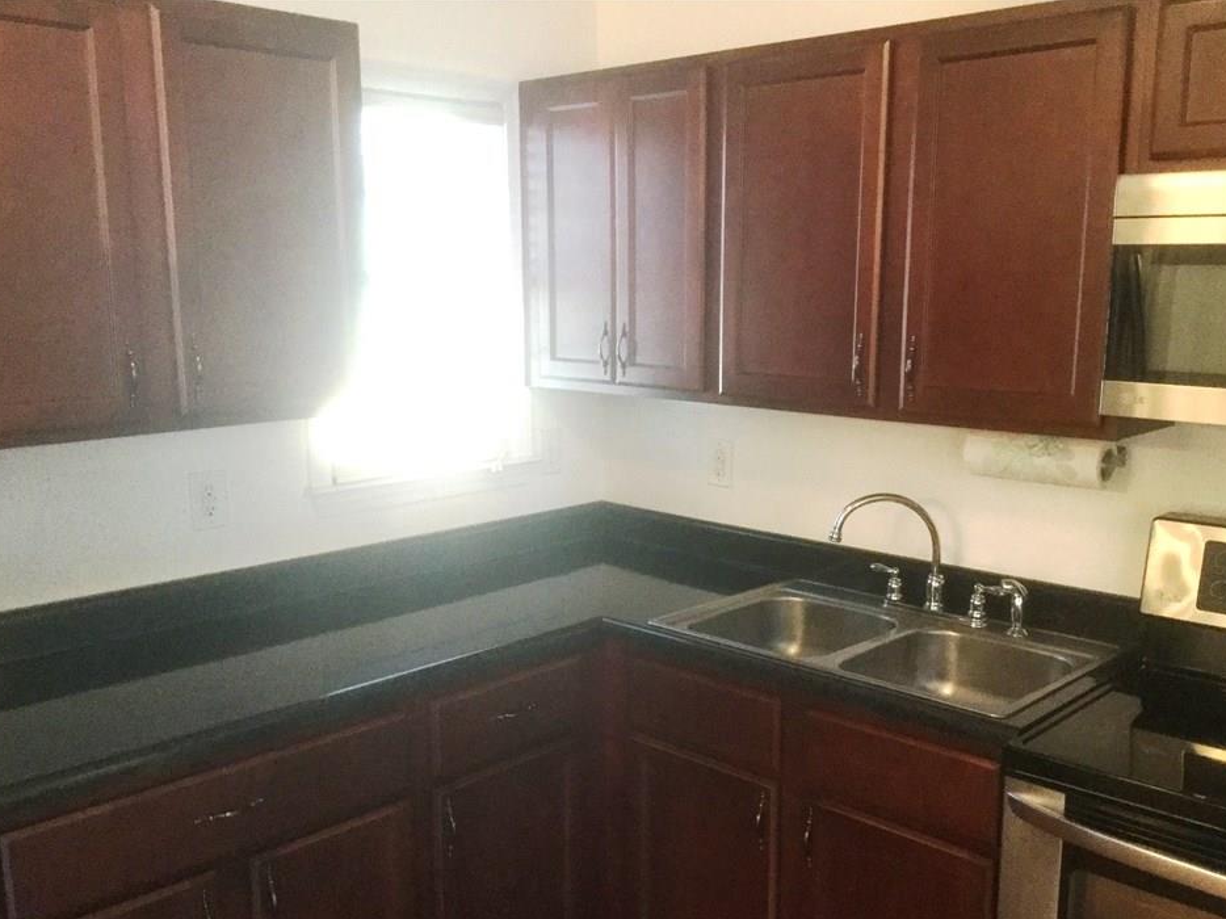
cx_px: 655
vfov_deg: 41.7
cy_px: 502
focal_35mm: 34
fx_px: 1204
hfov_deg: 53.9
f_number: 2.4
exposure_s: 1/30
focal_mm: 3.3
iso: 200
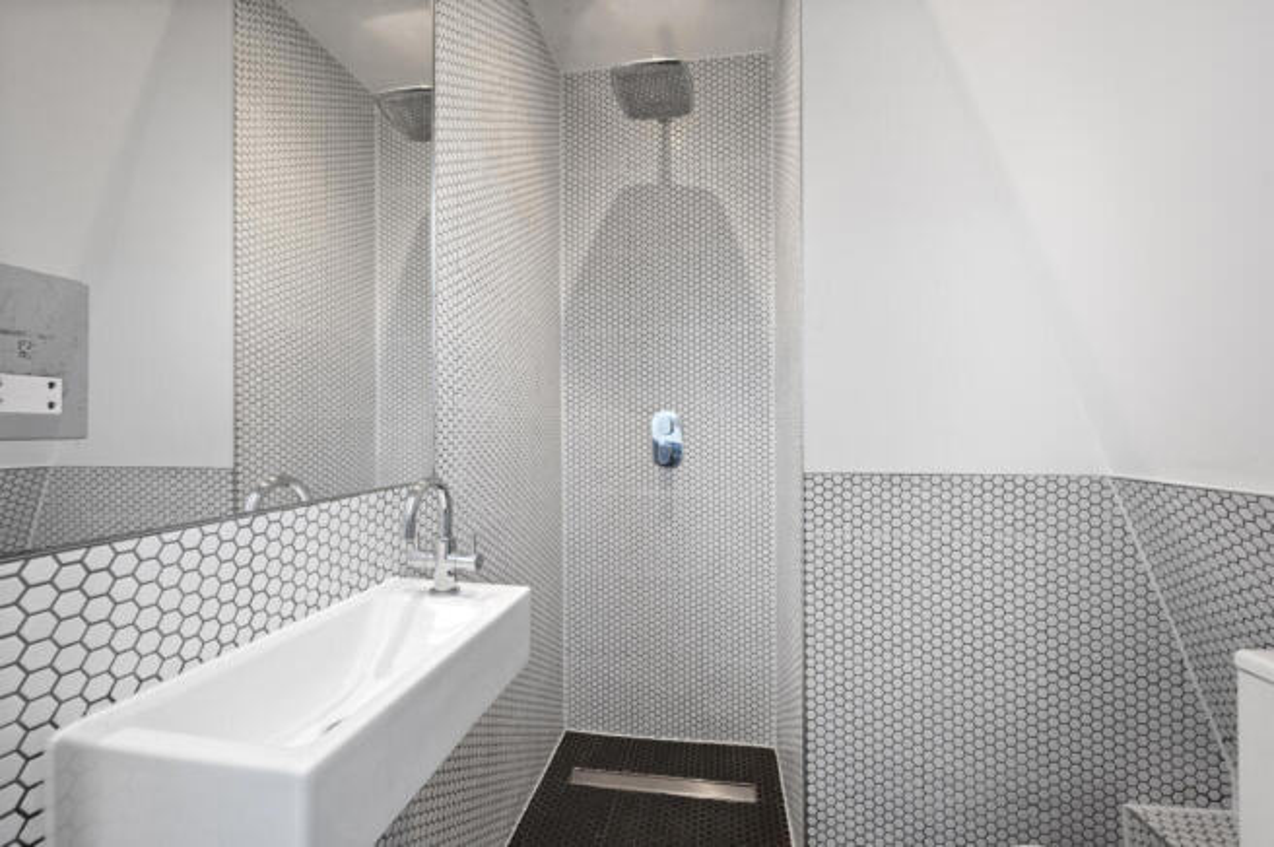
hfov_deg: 104.3
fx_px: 495
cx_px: 637
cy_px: 424
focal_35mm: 14
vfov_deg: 81.1
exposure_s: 1/1.25
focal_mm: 14
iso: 200
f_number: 16
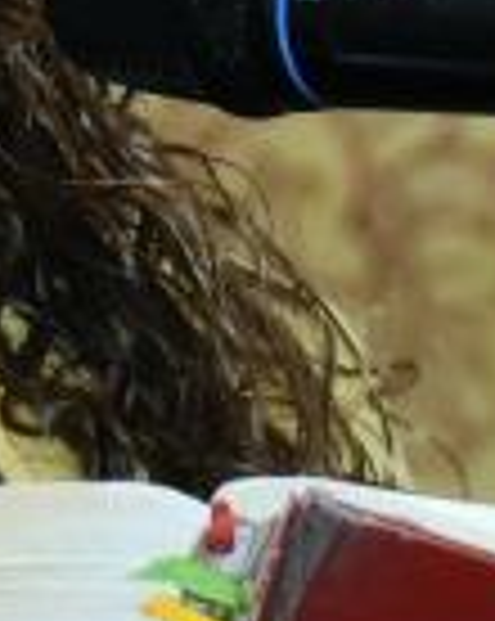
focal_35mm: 1100
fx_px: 20198
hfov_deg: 1.4
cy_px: -223
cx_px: 198
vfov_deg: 1.8
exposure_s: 1/250
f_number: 9
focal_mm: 105
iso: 1600
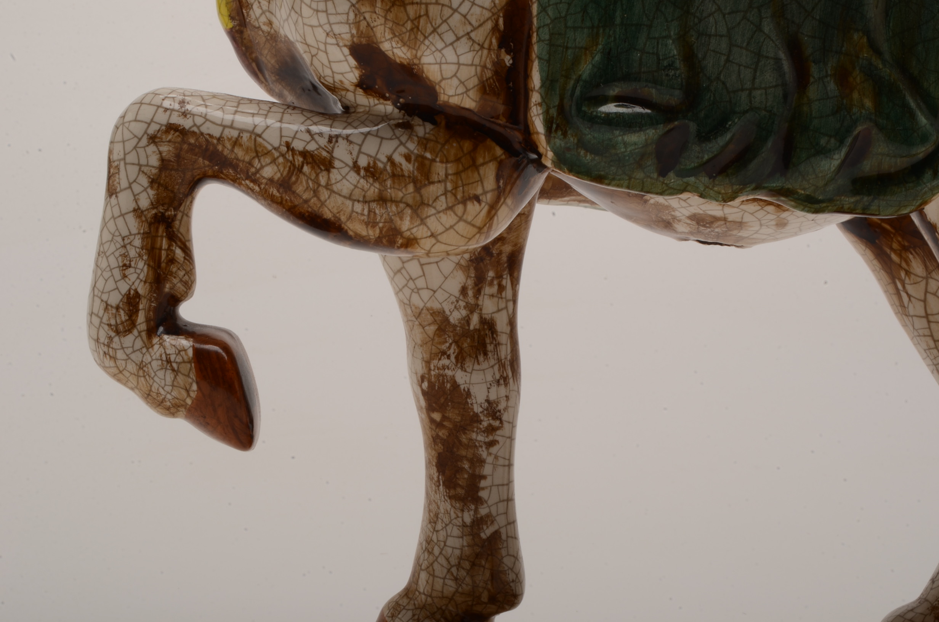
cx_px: 470
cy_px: 311
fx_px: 2147
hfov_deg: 24.7
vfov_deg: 16.5
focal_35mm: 82
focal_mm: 55
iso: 100
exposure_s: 1/200
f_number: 36
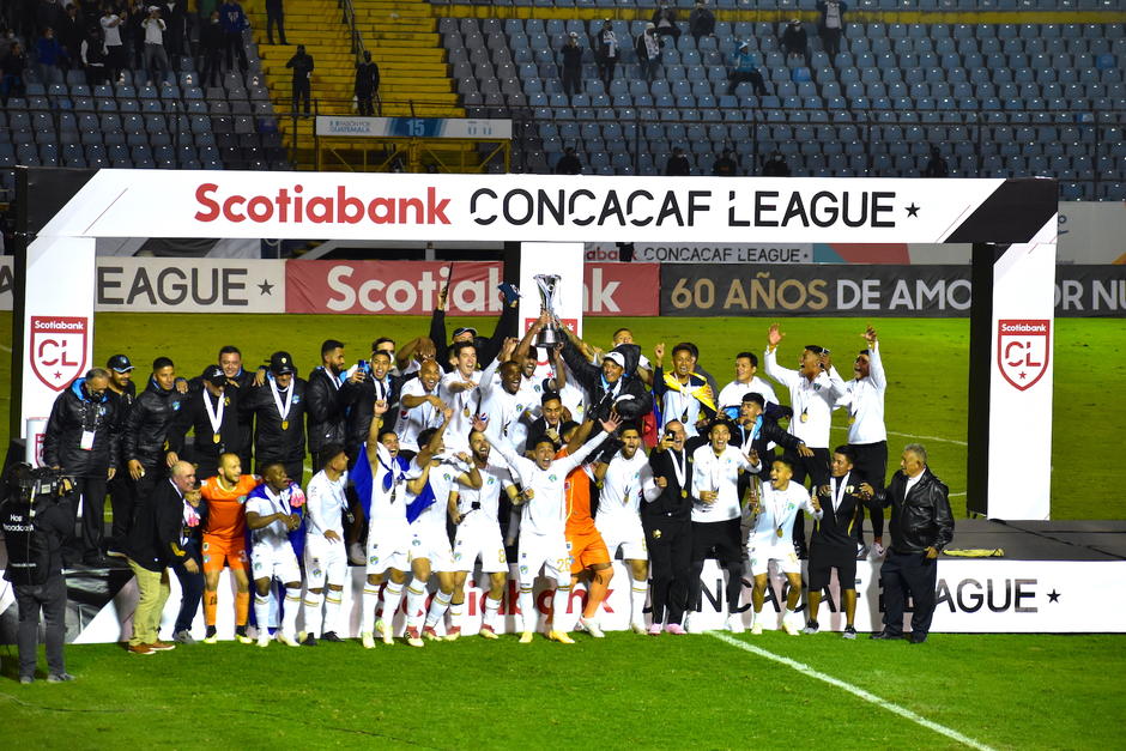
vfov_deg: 7.5
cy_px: 376
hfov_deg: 11.2
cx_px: 563
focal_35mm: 183
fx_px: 5724
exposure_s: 1/640
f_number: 4.8
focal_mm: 122
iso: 3200
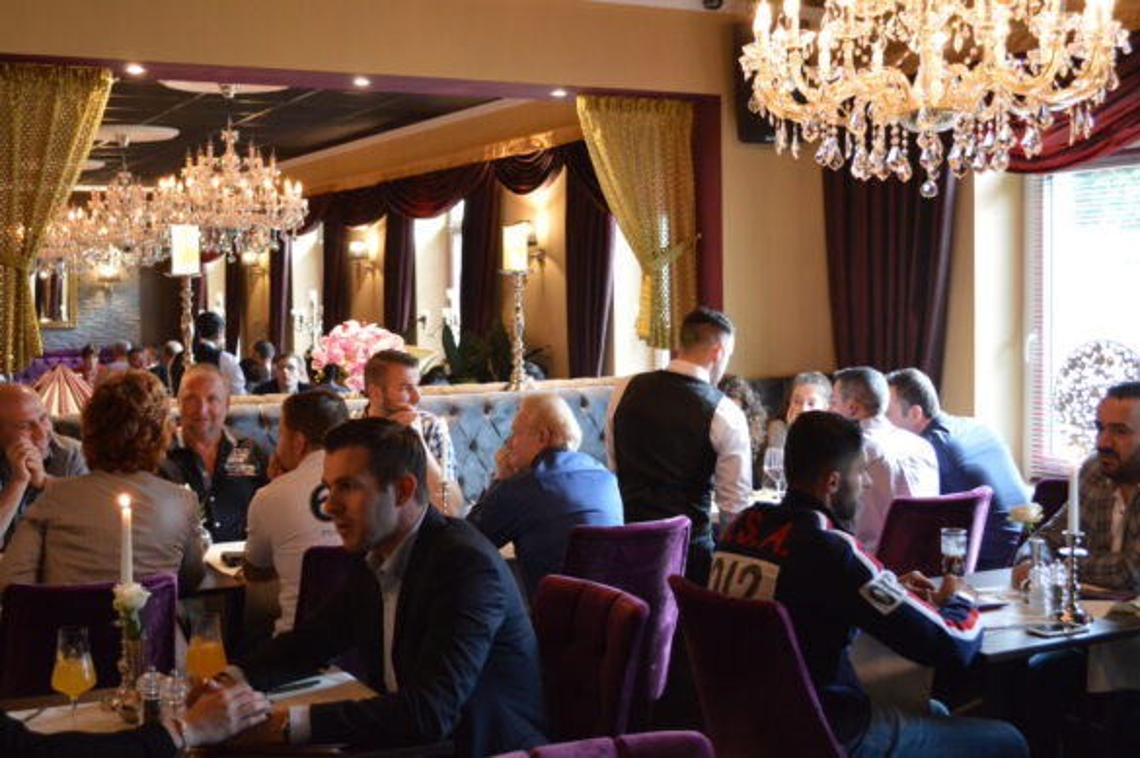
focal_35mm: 48
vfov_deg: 28.0
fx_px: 1519
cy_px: 379
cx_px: 570
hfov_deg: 41.1
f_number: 4.8
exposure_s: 1/15
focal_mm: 32
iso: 2000
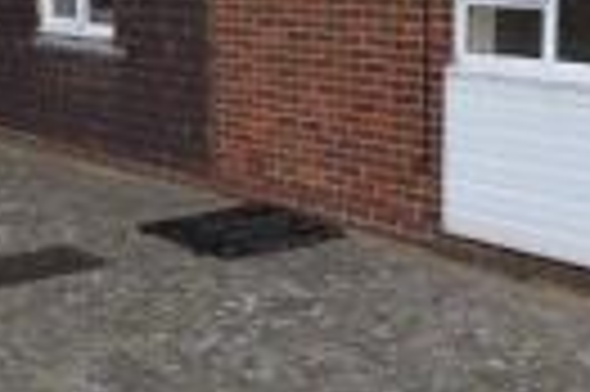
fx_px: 1030
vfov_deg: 21.4
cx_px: 459
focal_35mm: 63
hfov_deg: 31.3
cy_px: 106
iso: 200
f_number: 6.3
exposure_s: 1/160
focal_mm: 11.5
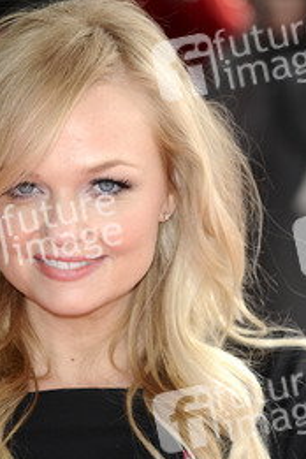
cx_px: 83
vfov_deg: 5.8
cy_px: 324
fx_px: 4536
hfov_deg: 3.9
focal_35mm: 356
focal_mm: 155
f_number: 4.5
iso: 200
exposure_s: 1/200
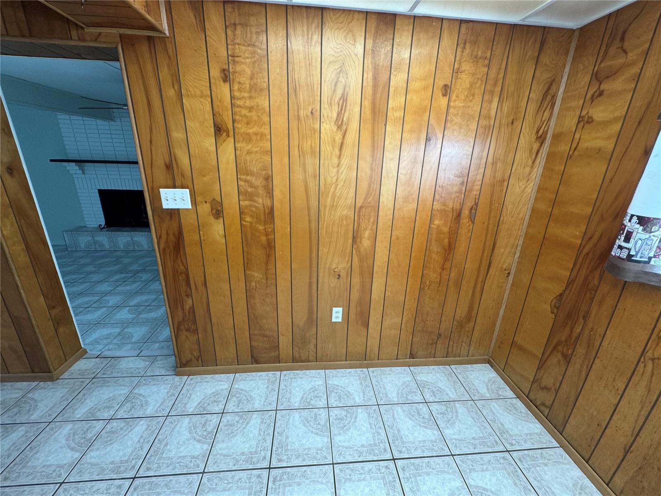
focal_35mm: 14
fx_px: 267
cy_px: 248
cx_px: 330
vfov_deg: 85.7
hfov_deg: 102.1
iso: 125
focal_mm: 2.22
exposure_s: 1/120
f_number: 2.2
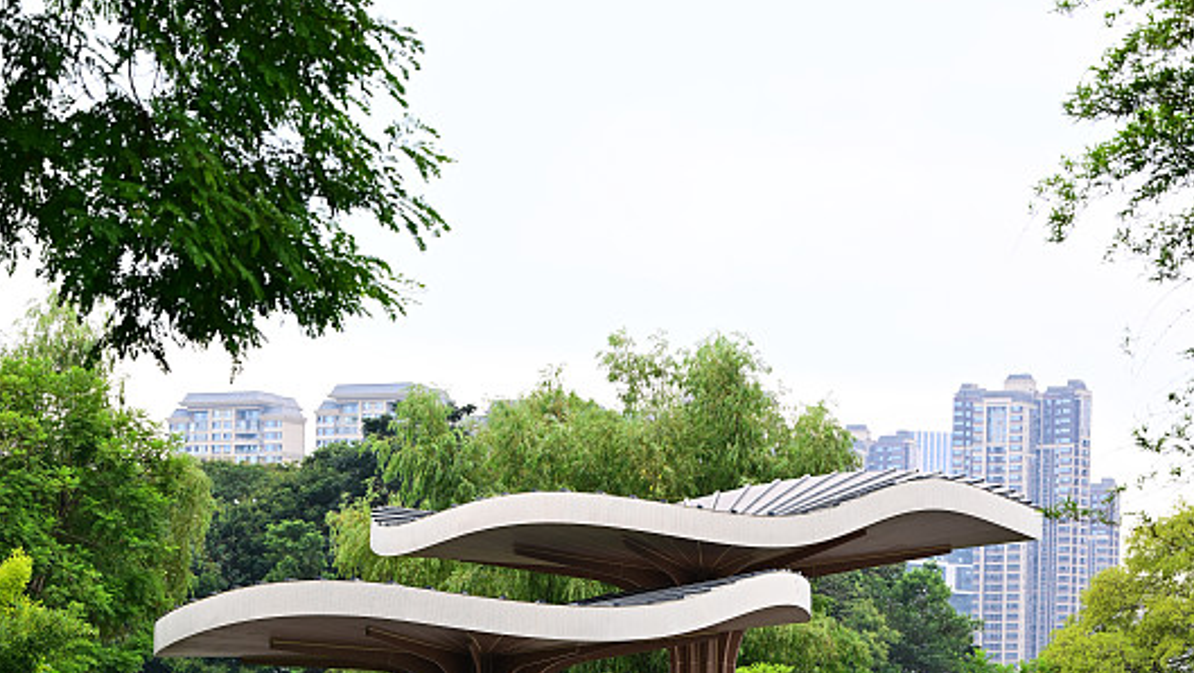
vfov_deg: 9.0
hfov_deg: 16.1
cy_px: 833
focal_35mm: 133
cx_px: 595
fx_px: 4212
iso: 200
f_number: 4.5
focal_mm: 84
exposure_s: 1/250
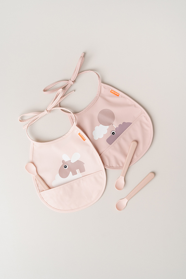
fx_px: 364
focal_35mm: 47
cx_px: 93
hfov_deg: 28.7
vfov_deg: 41.9
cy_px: 140
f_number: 6.3
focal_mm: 47
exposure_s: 1/100
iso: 400
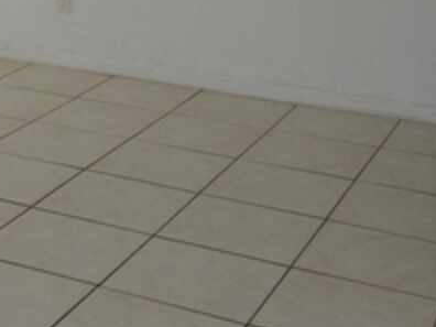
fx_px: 1222
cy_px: -145
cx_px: -53
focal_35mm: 97
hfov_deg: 19.3
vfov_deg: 14.4
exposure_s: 1/60
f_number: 4
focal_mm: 5.4
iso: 125
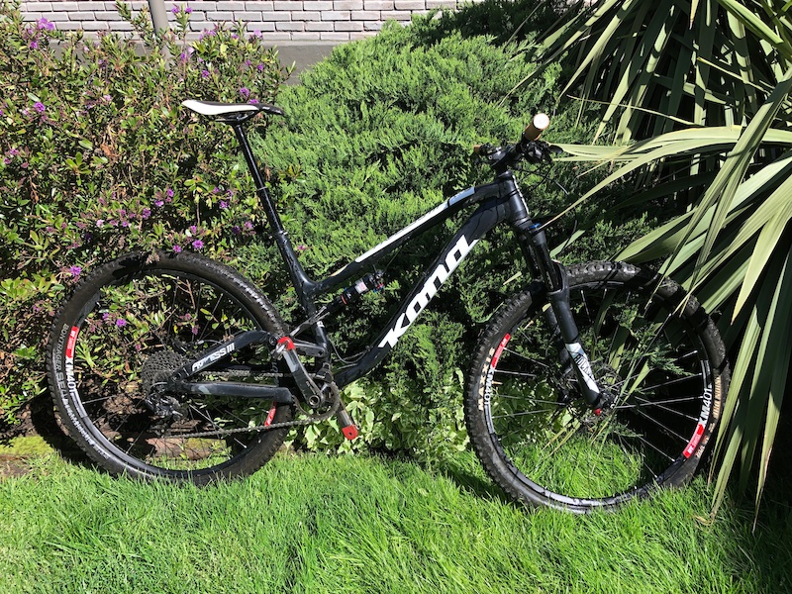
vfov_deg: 49.7
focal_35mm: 28
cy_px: 297
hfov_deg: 63.4
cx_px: 396
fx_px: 641
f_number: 1.8
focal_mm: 3.99
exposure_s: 1/347
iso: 20
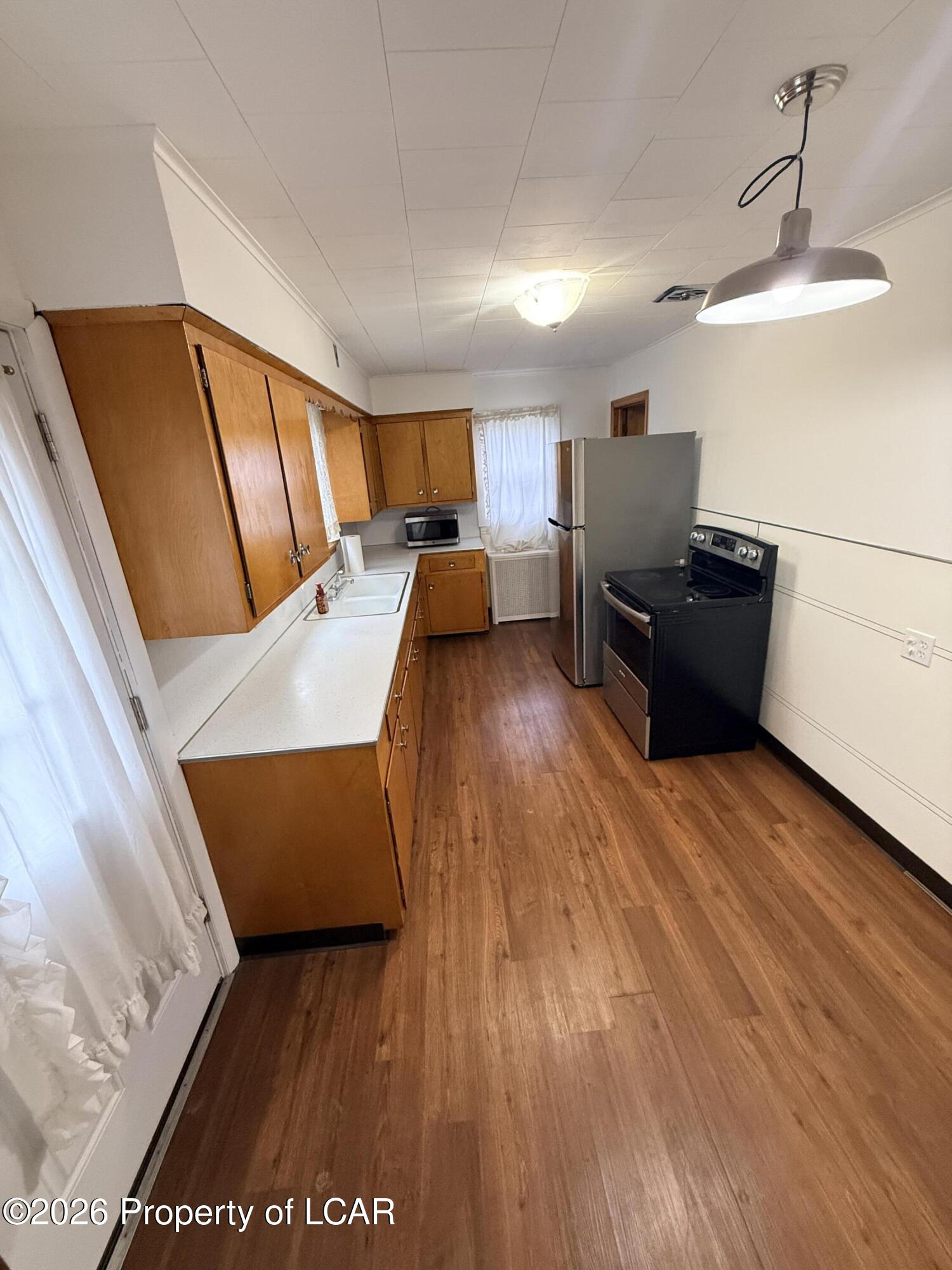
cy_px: 635
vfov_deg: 102.1
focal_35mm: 14
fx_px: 513
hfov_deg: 85.7
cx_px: 476
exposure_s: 1/60
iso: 400
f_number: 2.2
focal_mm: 2.22
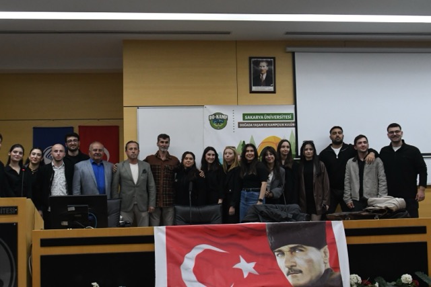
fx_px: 431
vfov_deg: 36.9
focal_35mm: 36
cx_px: 216
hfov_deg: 53.1
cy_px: 144
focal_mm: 24
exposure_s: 1/100
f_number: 5
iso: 4000
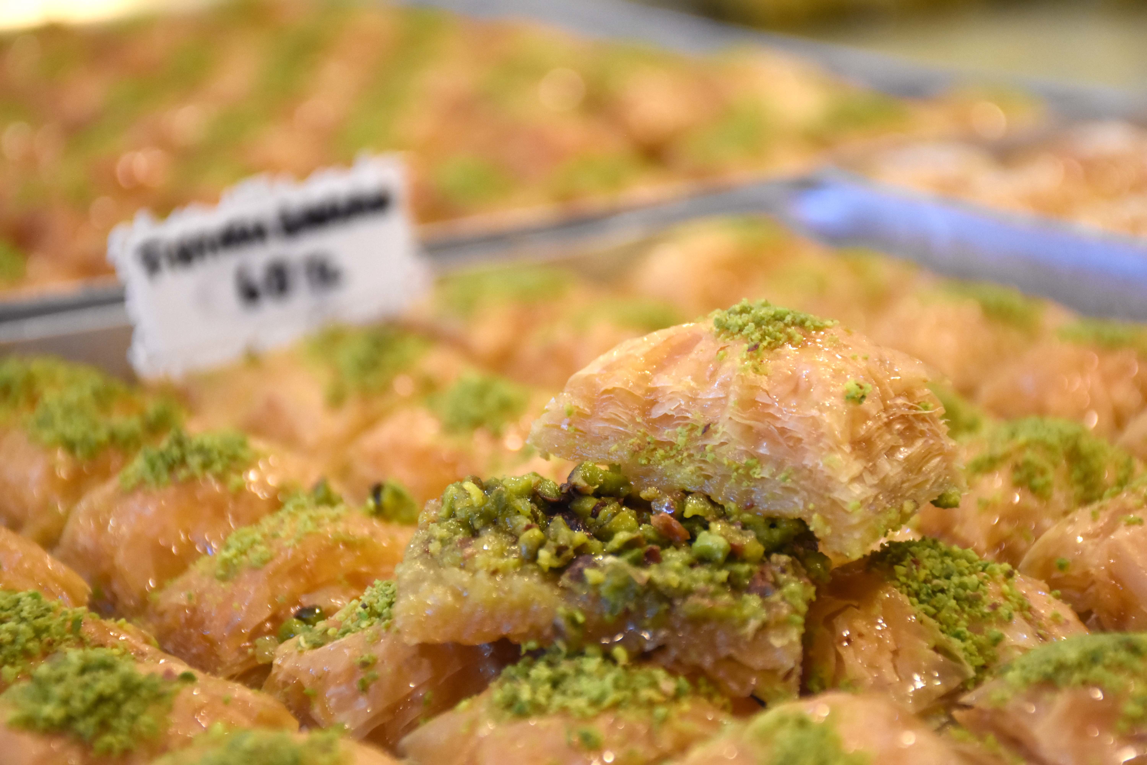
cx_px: 574
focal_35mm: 105
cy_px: 382
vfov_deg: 13.0
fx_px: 3345
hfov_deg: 19.5
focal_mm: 70
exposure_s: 1/125
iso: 2500
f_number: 5
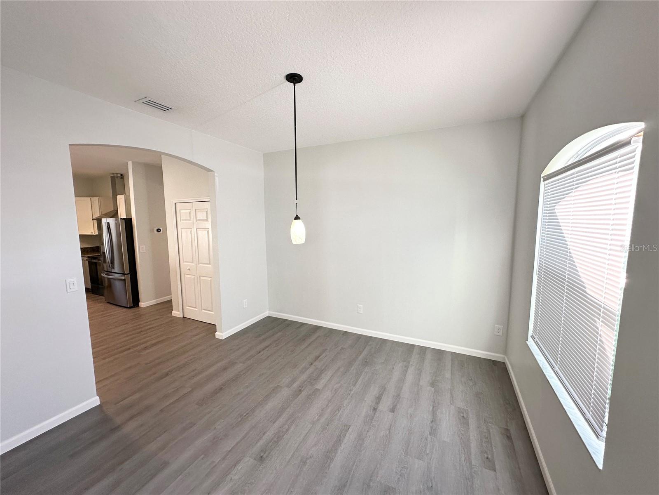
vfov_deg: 85.7
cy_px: 248
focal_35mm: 14
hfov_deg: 102.1
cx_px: 330
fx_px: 267
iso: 125
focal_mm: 2.22
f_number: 2.2
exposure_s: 1/120
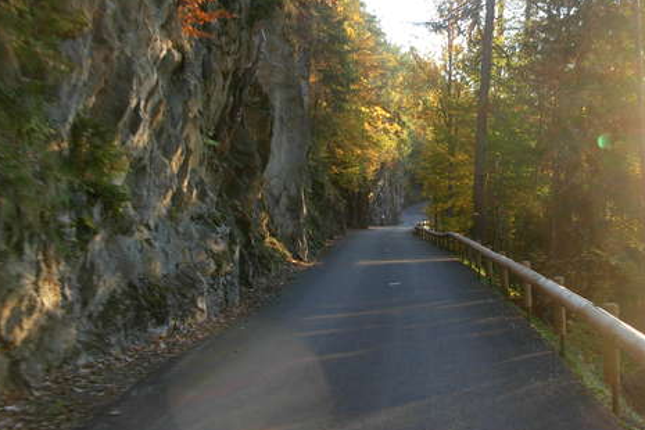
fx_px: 914
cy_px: 141
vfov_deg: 26.3
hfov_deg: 38.8
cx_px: 376
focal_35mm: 51
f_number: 2.9
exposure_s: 1/85.4
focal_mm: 6.3
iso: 79
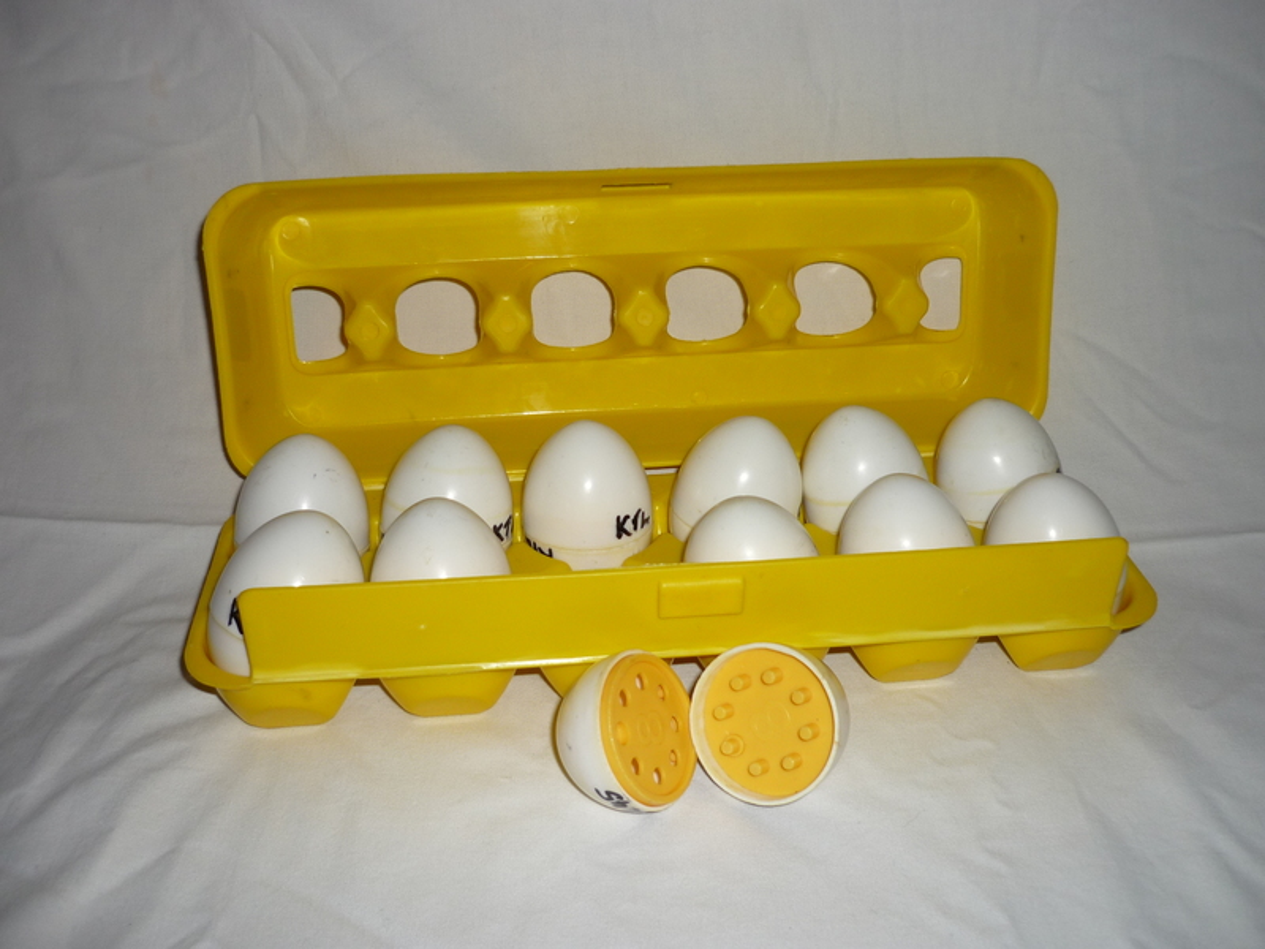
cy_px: 474
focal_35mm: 33
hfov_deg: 55.4
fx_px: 1206
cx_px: 632
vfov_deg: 42.9
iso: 100
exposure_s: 1/30
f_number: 2.8
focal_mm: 5.5
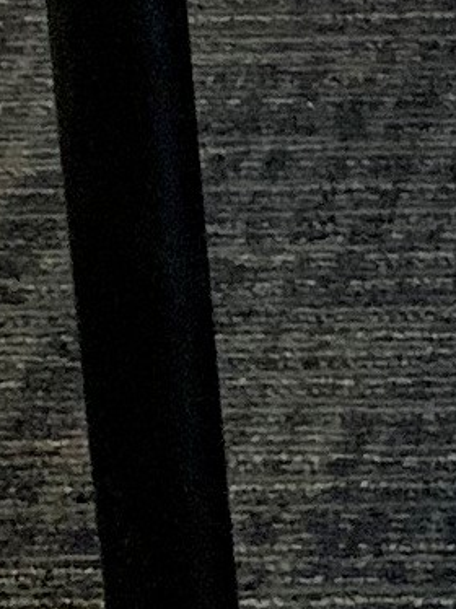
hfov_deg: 6.8
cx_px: 1410
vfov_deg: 9.8
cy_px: -374
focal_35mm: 194
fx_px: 3411
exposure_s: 1/60
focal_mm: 4.25
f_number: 1.8
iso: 125
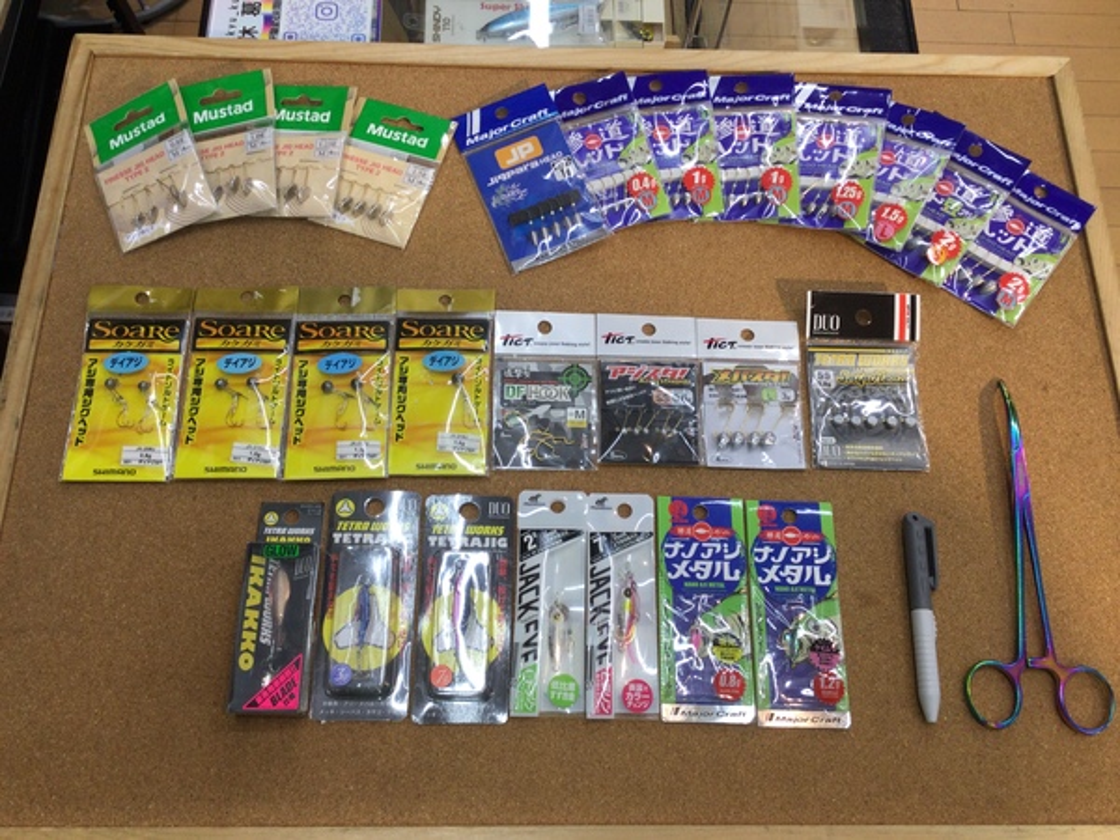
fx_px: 1003
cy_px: 420
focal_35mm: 31
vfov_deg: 45.4
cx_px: 560
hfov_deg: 58.4
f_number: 2.4
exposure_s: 1/60
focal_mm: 3.3
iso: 32
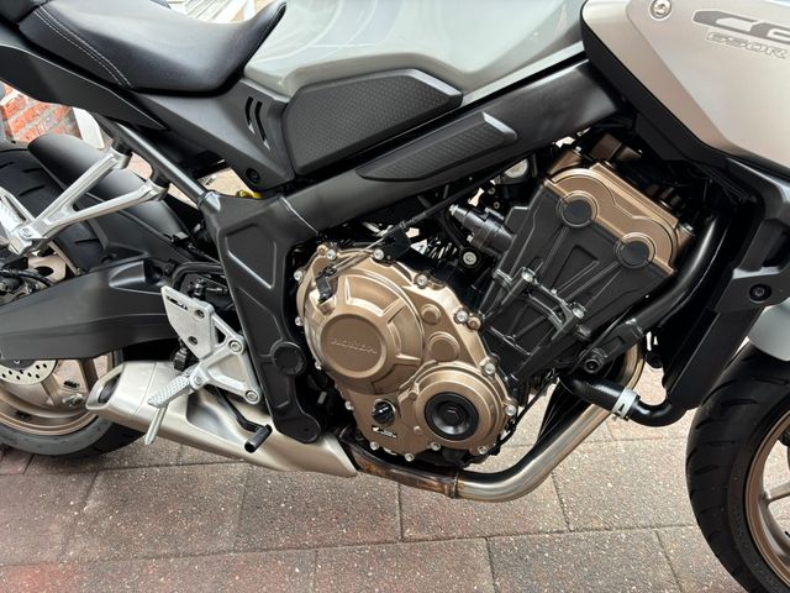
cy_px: 296
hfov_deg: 67.3
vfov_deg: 53.1
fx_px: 593
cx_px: 395
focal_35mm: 26
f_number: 1.6
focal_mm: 5.96
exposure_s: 1/70
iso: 125
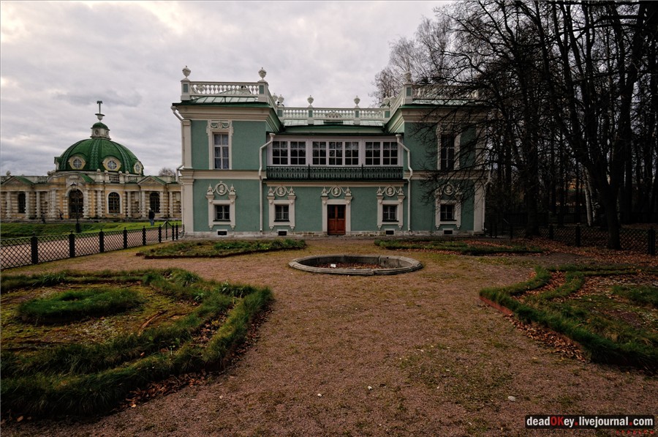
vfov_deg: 67.2
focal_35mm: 18
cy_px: 218
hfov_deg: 90.1
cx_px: 329
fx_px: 328
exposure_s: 1/100
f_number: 9
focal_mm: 12
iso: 400
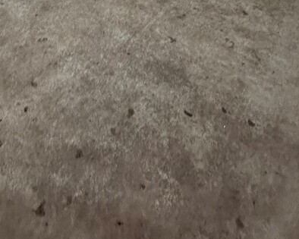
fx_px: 442
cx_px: 82
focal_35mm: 50
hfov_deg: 36.6
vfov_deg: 22.6
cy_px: -151
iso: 1000
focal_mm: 2.22
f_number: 2.2
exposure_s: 1/60
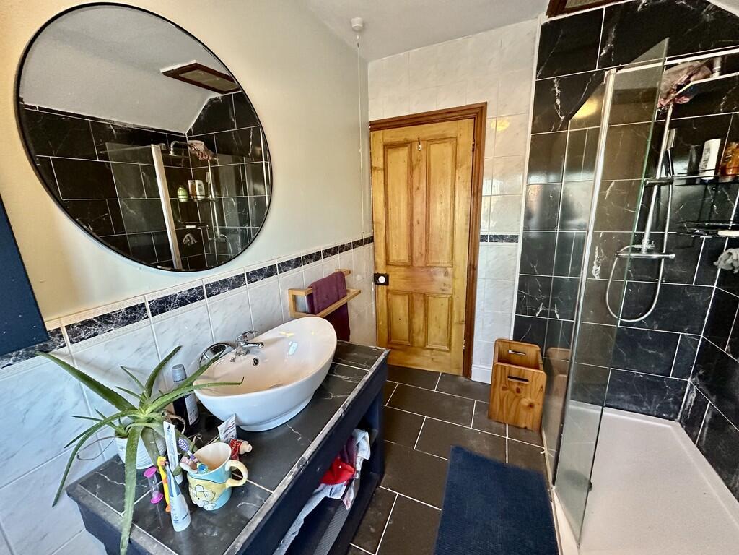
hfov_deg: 102.1
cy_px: 278
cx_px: 370
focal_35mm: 14
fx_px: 299
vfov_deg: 85.7
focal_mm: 2.22
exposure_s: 1/60
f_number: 2.2
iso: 400
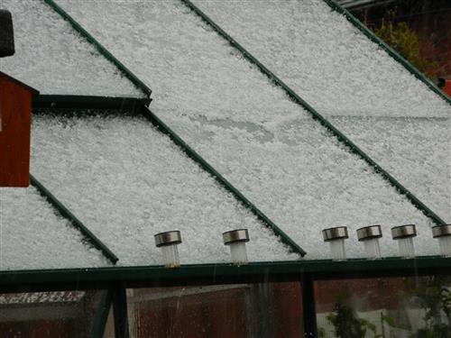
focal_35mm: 278
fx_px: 3622
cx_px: 226
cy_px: 169
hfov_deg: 7.1
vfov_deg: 5.3
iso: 400
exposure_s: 1/80
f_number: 5.6
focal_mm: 50
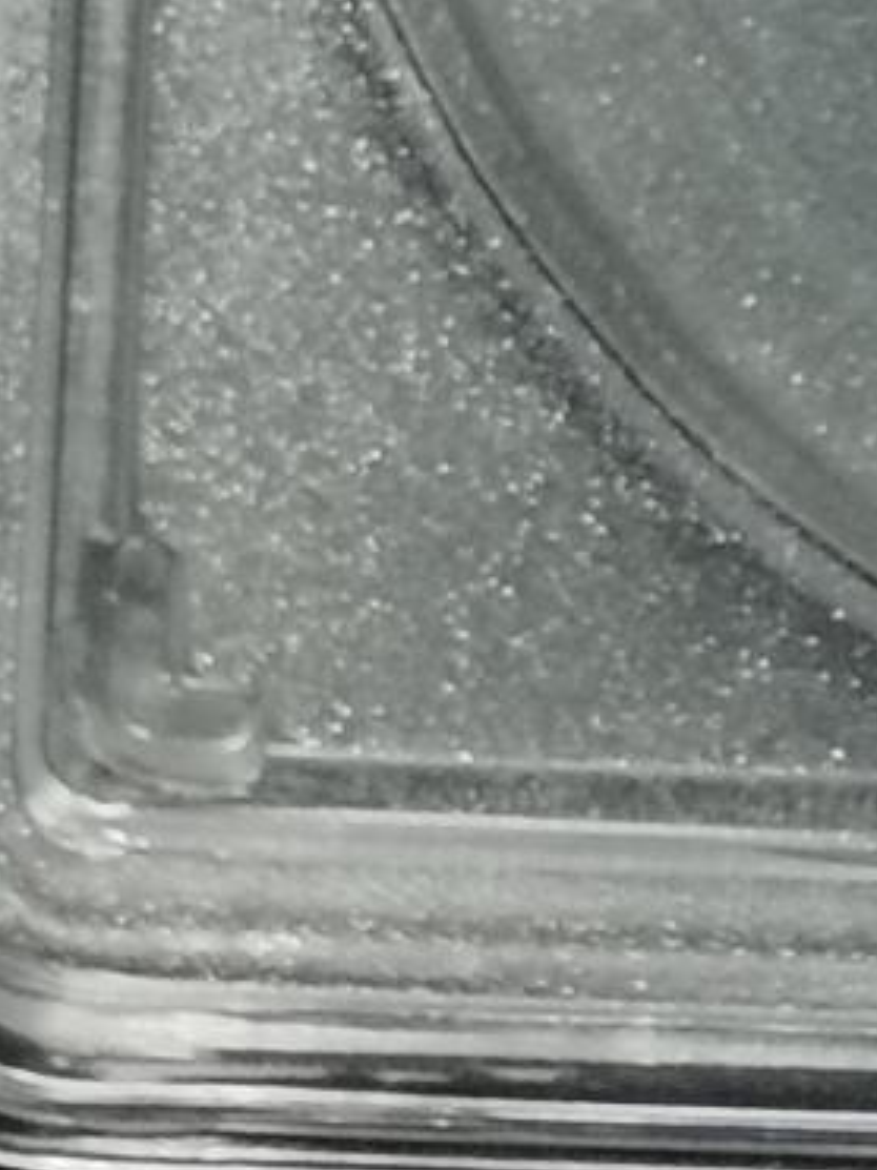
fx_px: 10985
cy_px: -1252
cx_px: 1416
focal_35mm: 325
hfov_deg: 4.5
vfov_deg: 5.9
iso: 80
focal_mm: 5.58
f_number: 1.8
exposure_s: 1/100
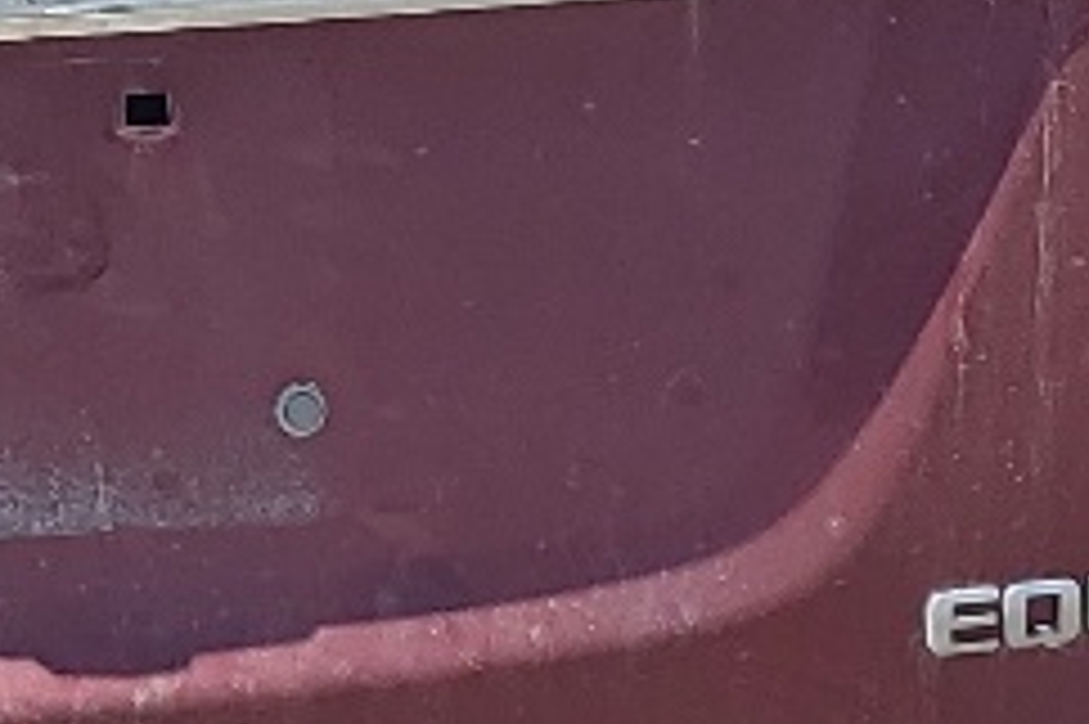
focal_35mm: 179
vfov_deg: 7.7
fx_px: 5411
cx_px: -333
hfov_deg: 11.2
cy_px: 189
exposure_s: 1/2000
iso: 50
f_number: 1.5
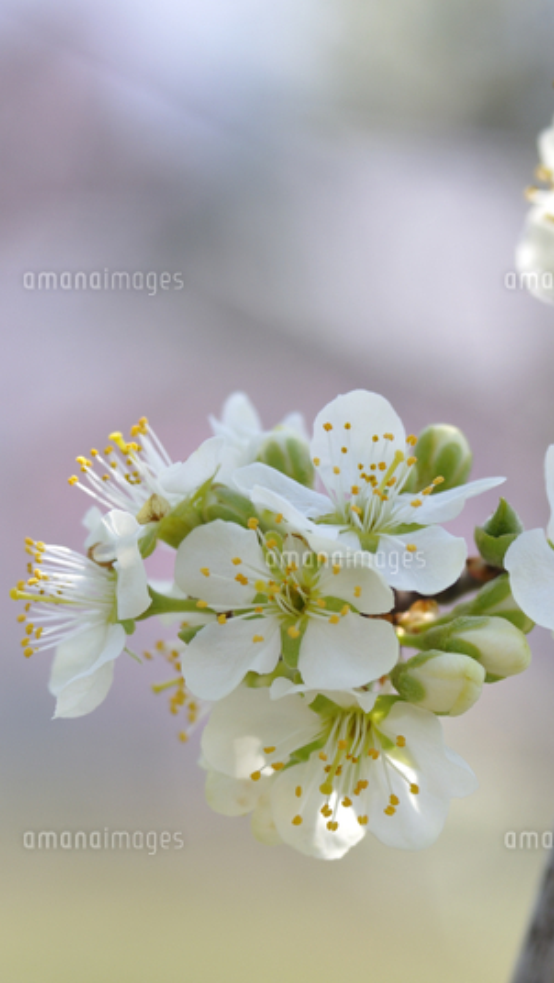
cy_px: 561
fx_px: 5128
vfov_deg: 10.9
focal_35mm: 197
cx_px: 344
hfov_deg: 6.2
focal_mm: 105
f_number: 8
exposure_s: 1/500
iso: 200
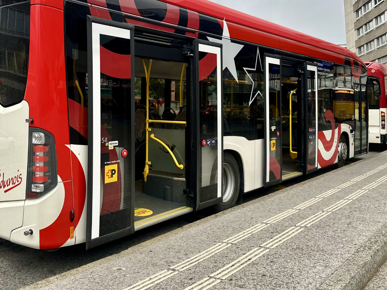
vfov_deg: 46.5
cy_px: 113
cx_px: 150
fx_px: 335
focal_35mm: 30
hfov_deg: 59.3
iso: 64
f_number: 1.78
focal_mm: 6.86
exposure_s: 1/201
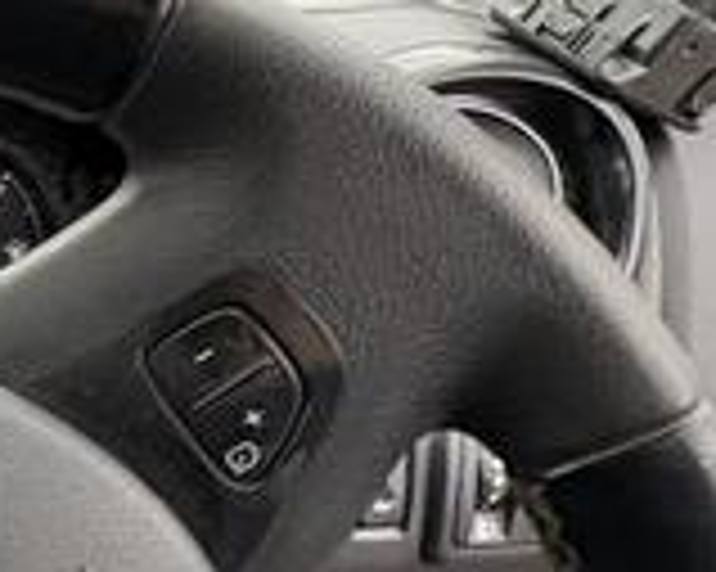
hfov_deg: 19.1
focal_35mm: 77
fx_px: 1631
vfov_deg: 19.9
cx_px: -563
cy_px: 360
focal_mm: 2.22
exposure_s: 1/60
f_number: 2.2
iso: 250
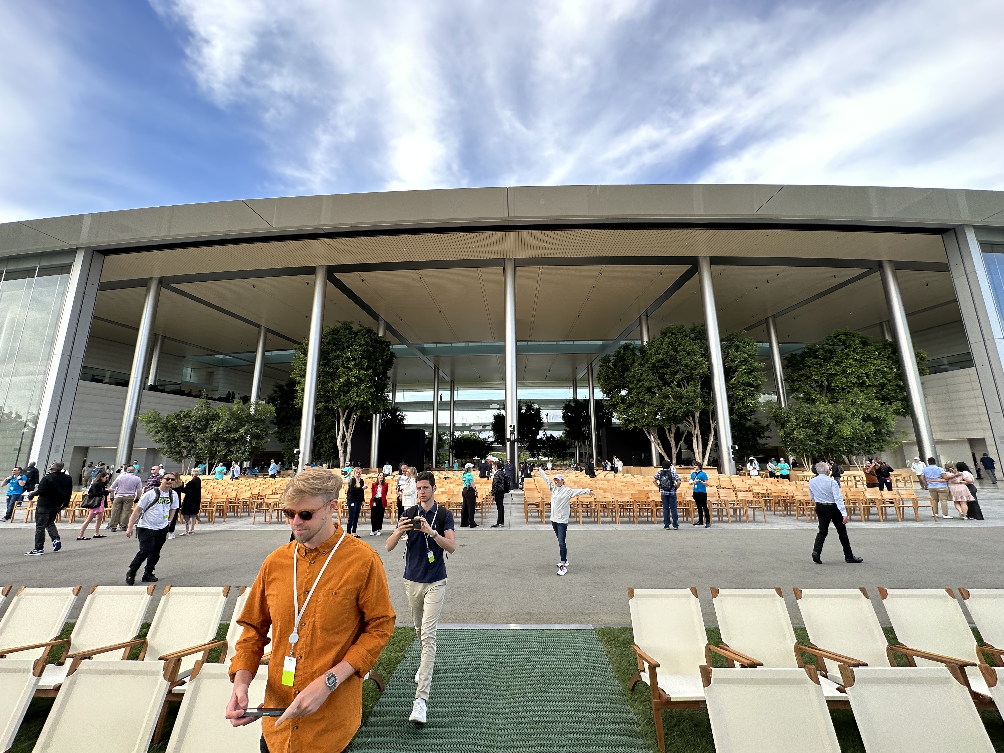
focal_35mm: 14
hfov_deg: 102.1
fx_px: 406
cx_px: 502
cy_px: 376
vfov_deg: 85.7
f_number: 2.2
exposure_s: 1/239
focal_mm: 2.22
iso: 40
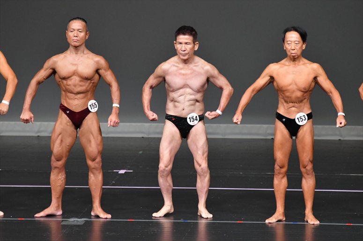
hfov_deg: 5.5
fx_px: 3779
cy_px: 120
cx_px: 182
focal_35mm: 375
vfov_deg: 3.7
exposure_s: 1/400
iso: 4000
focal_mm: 250
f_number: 5.6
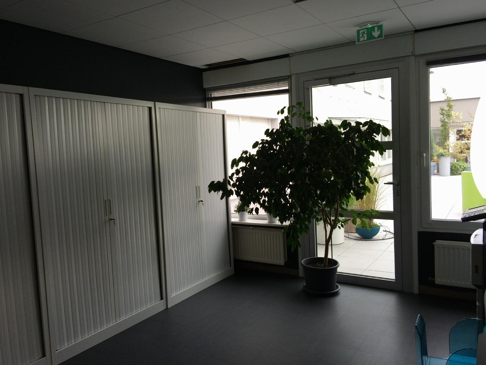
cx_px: 243
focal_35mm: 29
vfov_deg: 48.2
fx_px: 407
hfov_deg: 61.7
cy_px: 182
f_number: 2.2
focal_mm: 4.15
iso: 32
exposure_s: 1/130
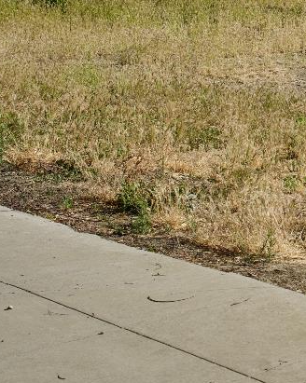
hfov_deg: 11.3
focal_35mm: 120
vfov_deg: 15.8
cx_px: 657
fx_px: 1360
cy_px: 33
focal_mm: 35
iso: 100
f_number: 9
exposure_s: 1/250
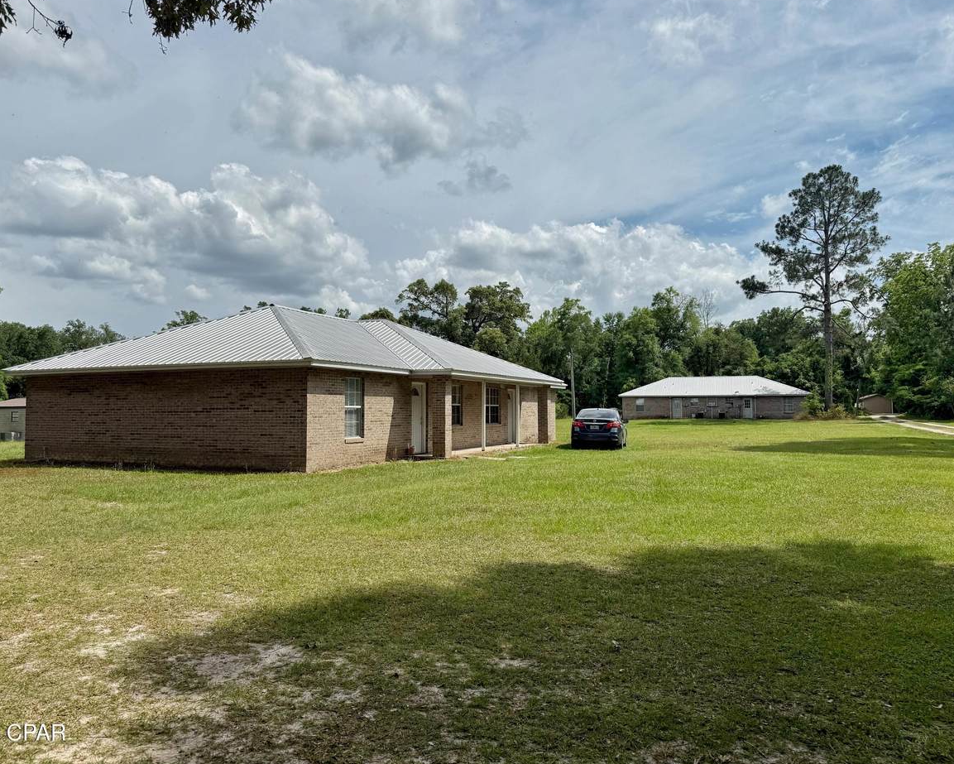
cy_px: 372
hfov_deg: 66.0
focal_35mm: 26
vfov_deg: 54.9
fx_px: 734
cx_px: 462
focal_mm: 6.76
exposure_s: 1/10309
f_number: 1.78
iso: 80
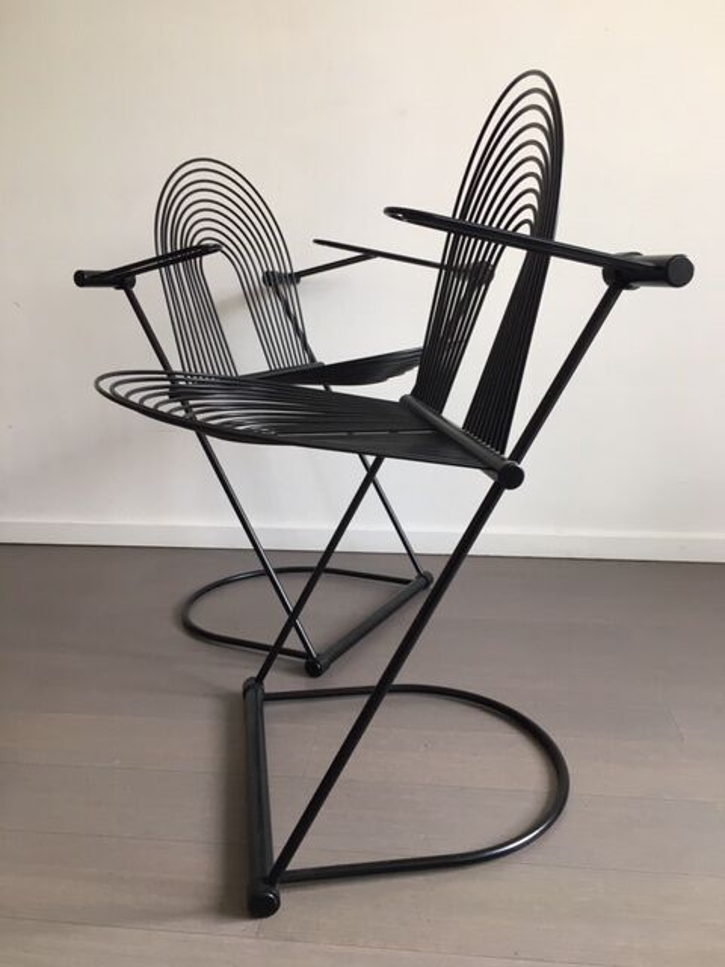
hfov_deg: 48.2
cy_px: 484
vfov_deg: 61.7
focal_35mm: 29
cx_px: 362
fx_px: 810
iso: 80
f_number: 2.2
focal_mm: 4.15
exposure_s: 1/33
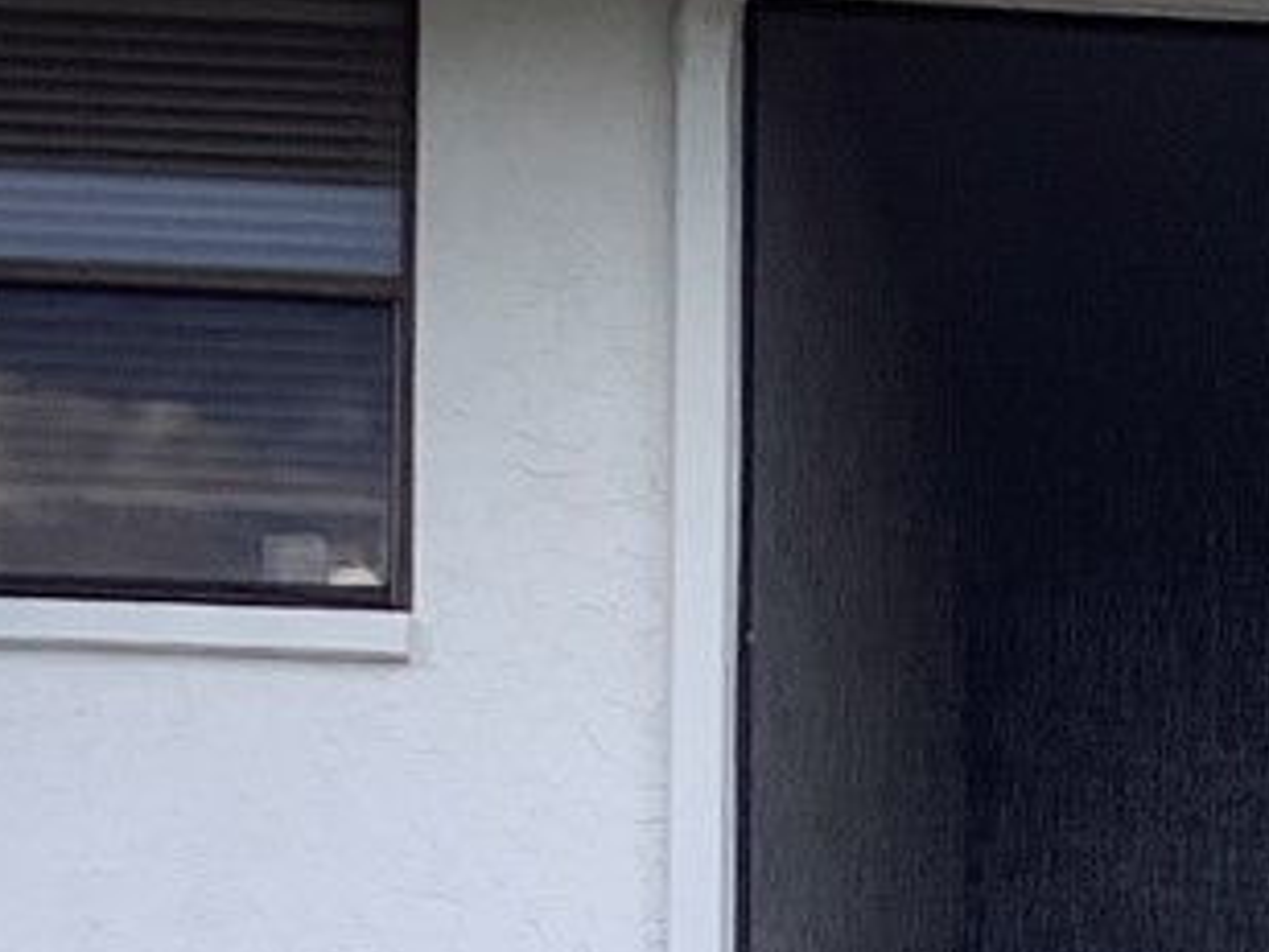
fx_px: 5902
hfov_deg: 11.5
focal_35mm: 161
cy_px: 1673
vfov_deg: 8.9
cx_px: 2217
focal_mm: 3.3
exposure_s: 1/240
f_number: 2.4
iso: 25
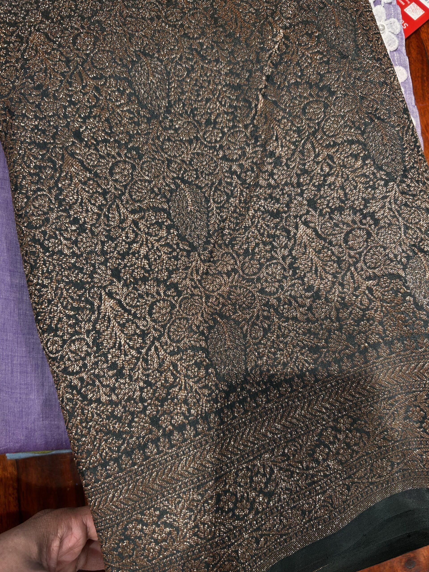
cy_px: 286
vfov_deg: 67.3
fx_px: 430
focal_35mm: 26
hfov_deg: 53.1
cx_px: 214
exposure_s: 1/100
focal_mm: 5.7
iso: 64
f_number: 1.5
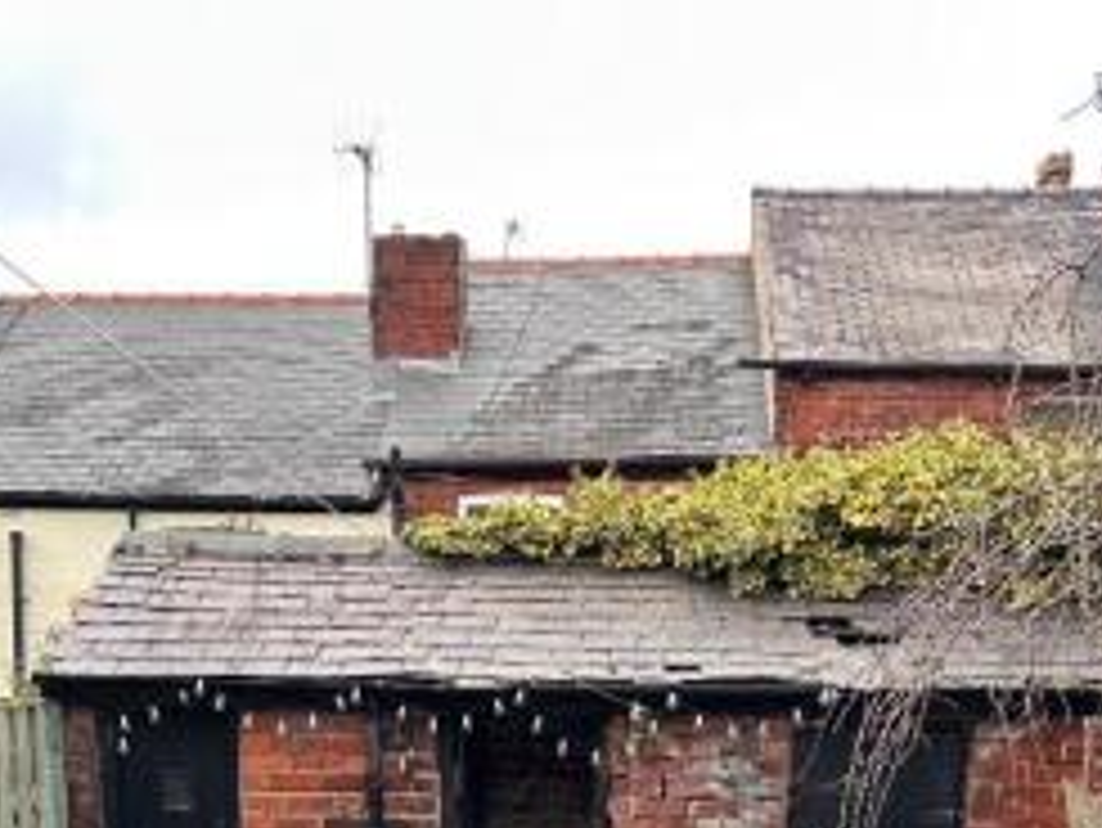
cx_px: 421
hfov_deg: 33.6
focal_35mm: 57
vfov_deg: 23.6
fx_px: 1815
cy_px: 974
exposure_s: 1/121
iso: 160
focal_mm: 6.86
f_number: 1.78
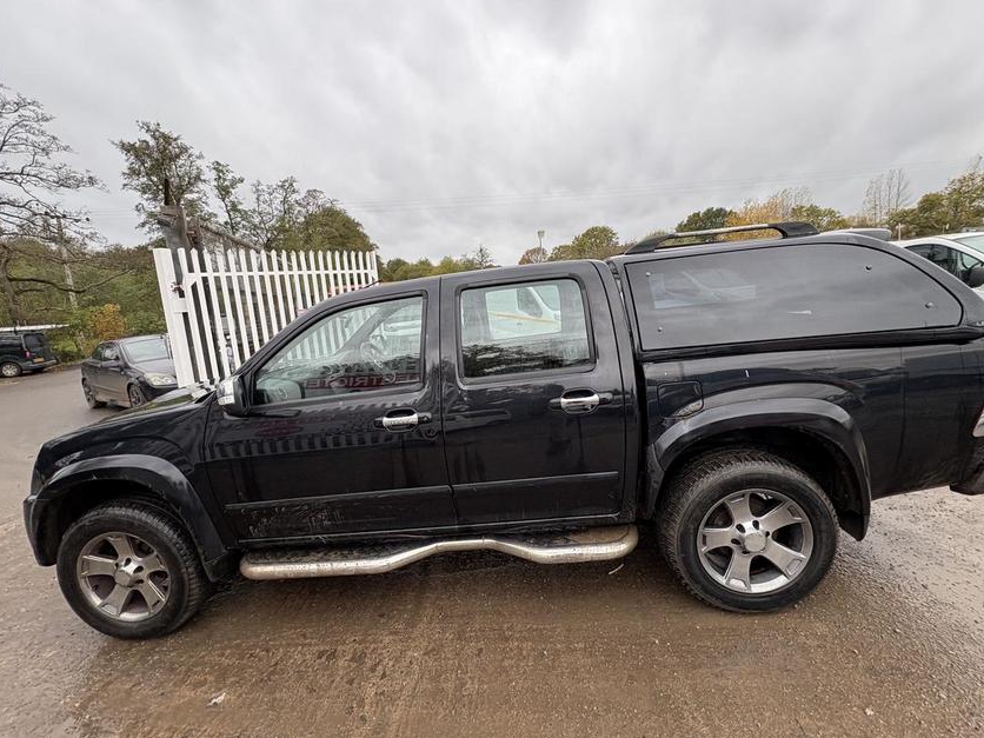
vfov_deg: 81.7
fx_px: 426
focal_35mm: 15
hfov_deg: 98.2
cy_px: 348
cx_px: 496
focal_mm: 2.22
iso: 50
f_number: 2.2
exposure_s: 1/99
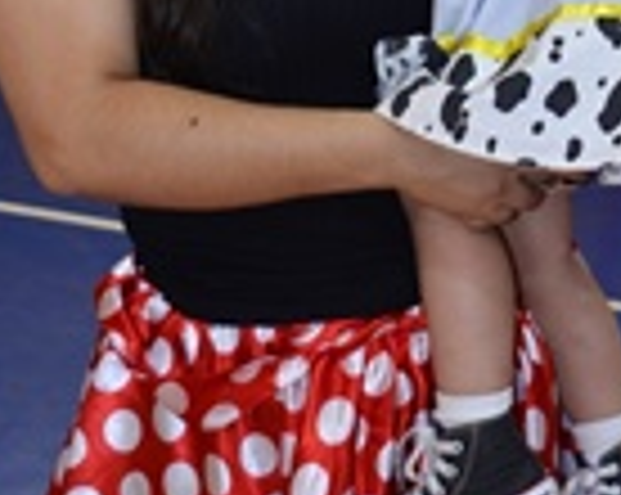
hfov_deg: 18.7
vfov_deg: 14.5
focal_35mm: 102
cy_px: -122
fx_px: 1872
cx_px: 472
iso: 640
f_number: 4
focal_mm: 24
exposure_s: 1/60
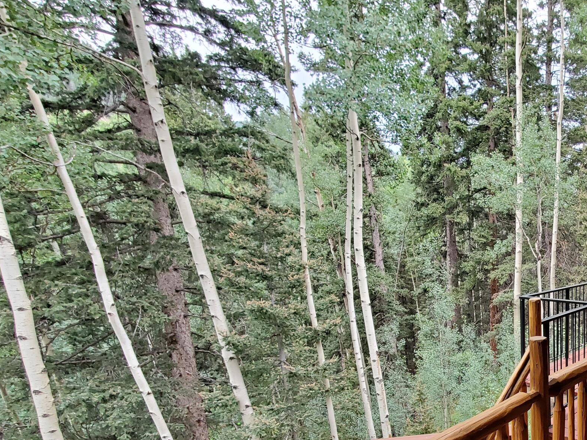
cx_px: 533
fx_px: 424
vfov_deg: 51.3
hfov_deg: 58.7
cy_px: 356
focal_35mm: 25
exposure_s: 1/50
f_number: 2.2
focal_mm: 1.8
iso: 100
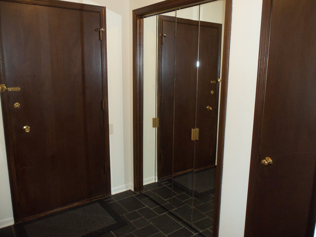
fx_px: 265
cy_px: 118
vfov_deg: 48.2
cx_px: 158
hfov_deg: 61.7
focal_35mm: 29
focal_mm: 5.2
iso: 100
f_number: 3.4
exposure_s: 1/30
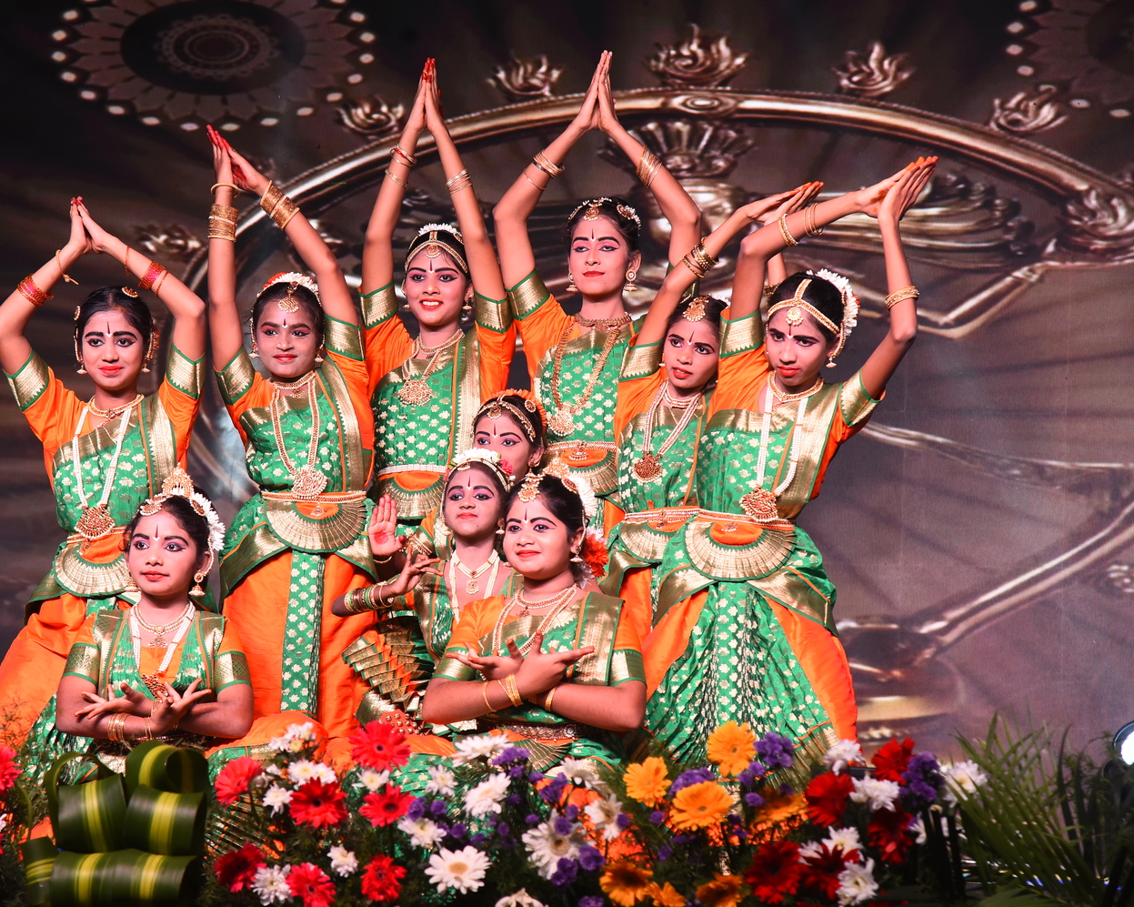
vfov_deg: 13.9
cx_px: 497
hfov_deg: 17.3
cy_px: 454
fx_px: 3725
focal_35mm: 111
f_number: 6.3
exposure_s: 1/125
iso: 1600
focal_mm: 98
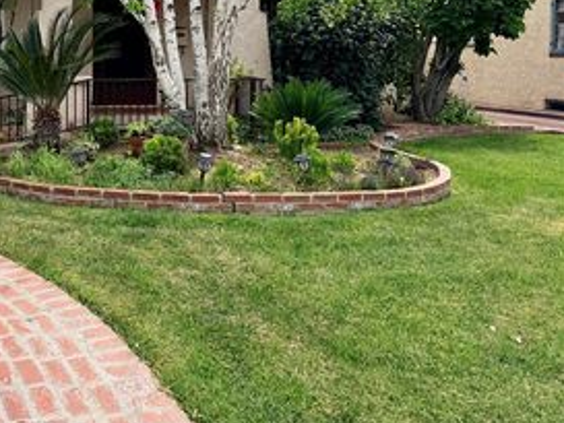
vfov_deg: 31.8
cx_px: 50
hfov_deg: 39.6
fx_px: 717
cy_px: 67
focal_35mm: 44
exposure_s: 1/4167
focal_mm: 6.76
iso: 100
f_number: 1.78
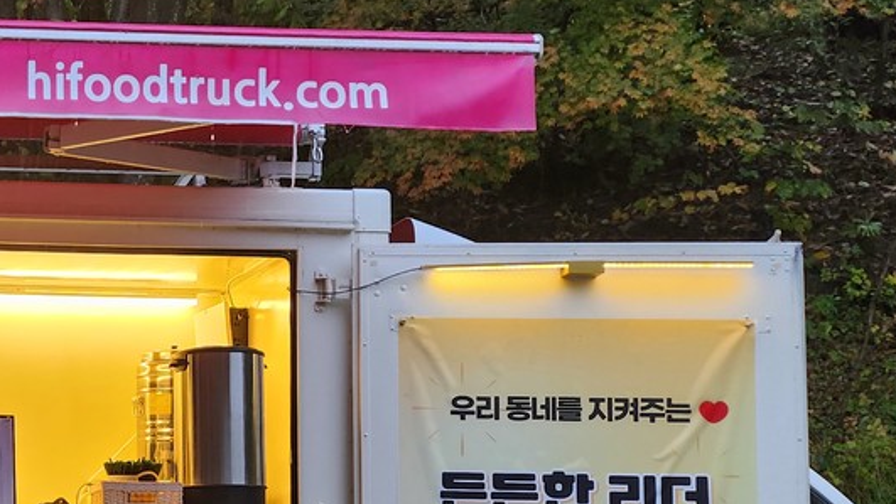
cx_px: -111
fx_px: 1497
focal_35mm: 63
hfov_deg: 29.7
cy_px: 430
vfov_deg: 18.9
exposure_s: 1/120
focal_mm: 5
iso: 200
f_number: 1.8
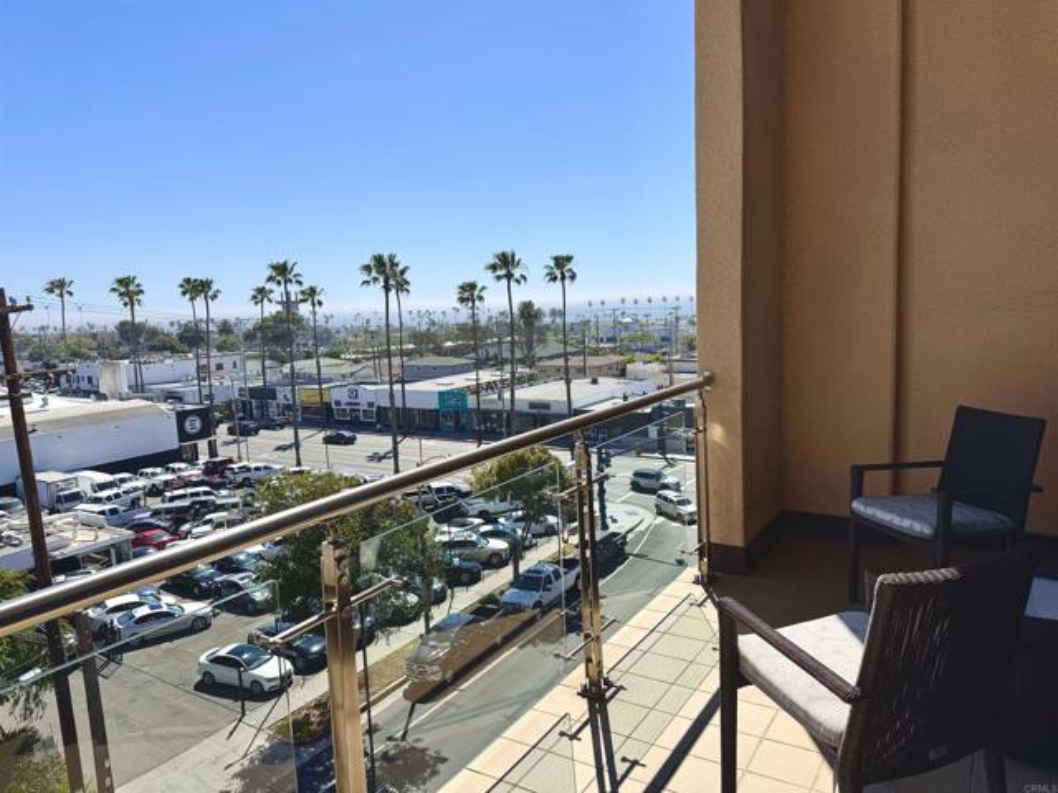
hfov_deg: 71.6
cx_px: 529
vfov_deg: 56.8
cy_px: 396
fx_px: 734
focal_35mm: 24
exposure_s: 1/7092
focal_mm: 6.76
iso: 80
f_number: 1.78
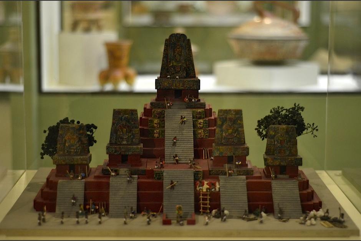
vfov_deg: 18.2
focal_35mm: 75
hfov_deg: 27.0
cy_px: 120
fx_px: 752
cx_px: 180
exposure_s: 1/60
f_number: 1.8
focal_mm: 50
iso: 320
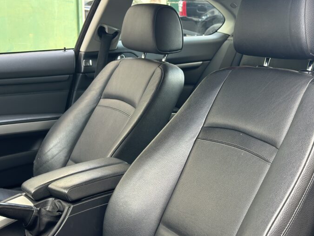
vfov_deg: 25.6
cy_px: 132
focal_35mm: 57
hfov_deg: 33.8
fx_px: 517
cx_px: 149
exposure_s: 1/113
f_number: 1.78
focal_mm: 6.86
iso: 80
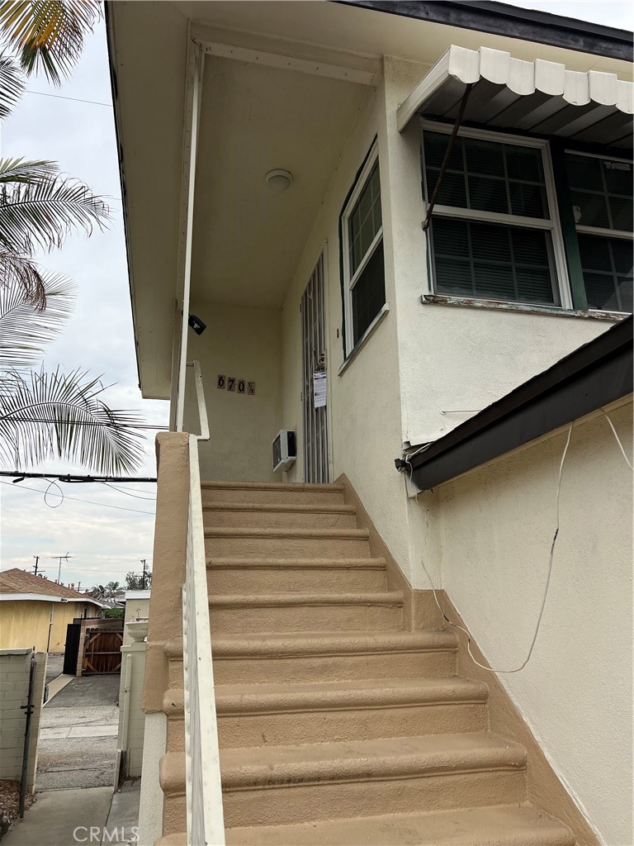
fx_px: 635
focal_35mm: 26
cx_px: 317
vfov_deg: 67.3
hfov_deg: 53.1
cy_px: 423
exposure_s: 1/2123
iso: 50
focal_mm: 5.7
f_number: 1.5
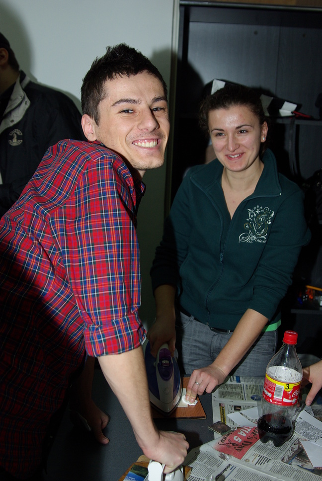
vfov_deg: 46.3
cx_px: 161
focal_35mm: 42
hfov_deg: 32.0
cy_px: 240
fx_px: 562
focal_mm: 28
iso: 250
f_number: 4
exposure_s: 1/50
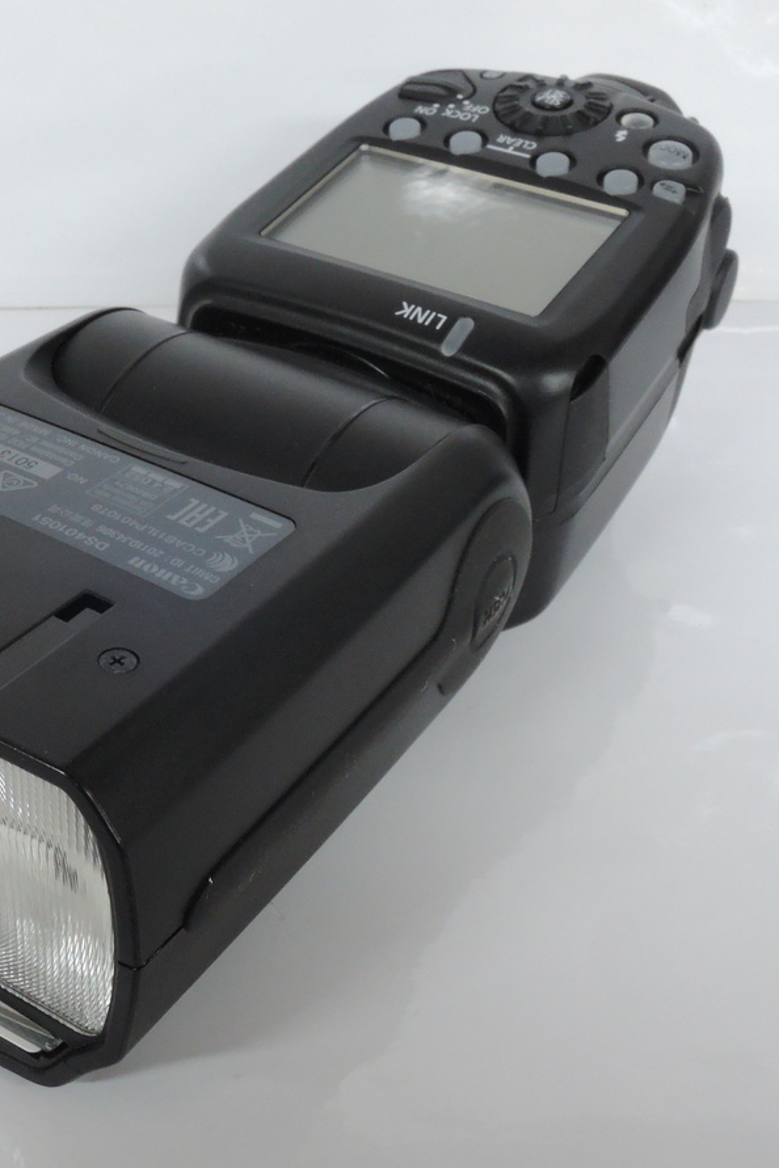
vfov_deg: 40.3
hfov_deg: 27.1
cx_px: 190
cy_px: 585
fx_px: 1590
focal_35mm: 49
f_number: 8
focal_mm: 7.5
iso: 800
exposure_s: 1/20
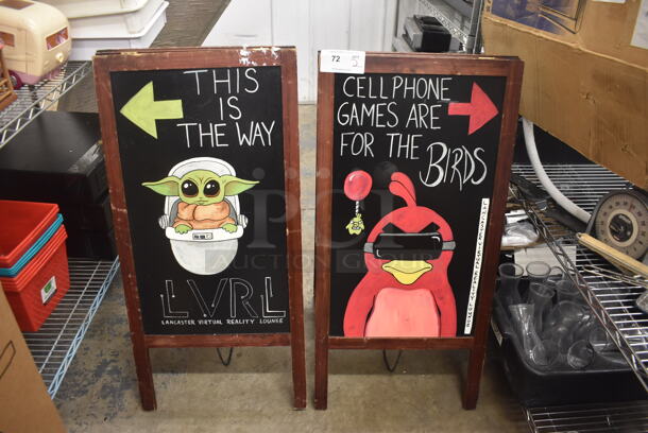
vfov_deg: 48.0
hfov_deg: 67.3
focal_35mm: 27
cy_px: 216
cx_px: 324
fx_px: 486
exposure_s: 1/30
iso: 1000
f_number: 3.5
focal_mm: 18
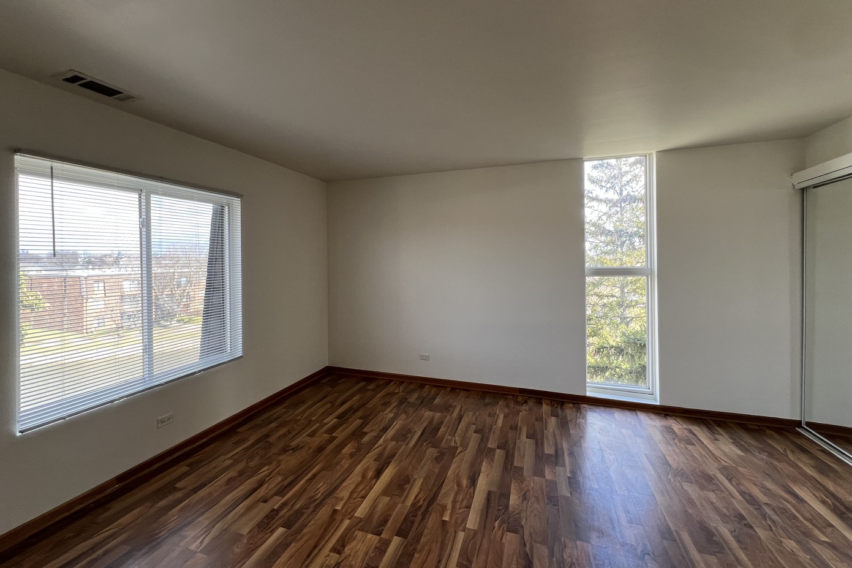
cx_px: 412
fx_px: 331
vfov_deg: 81.0
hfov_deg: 104.2
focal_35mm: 14
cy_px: 258
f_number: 1.8
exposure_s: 1/99
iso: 64
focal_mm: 1.57
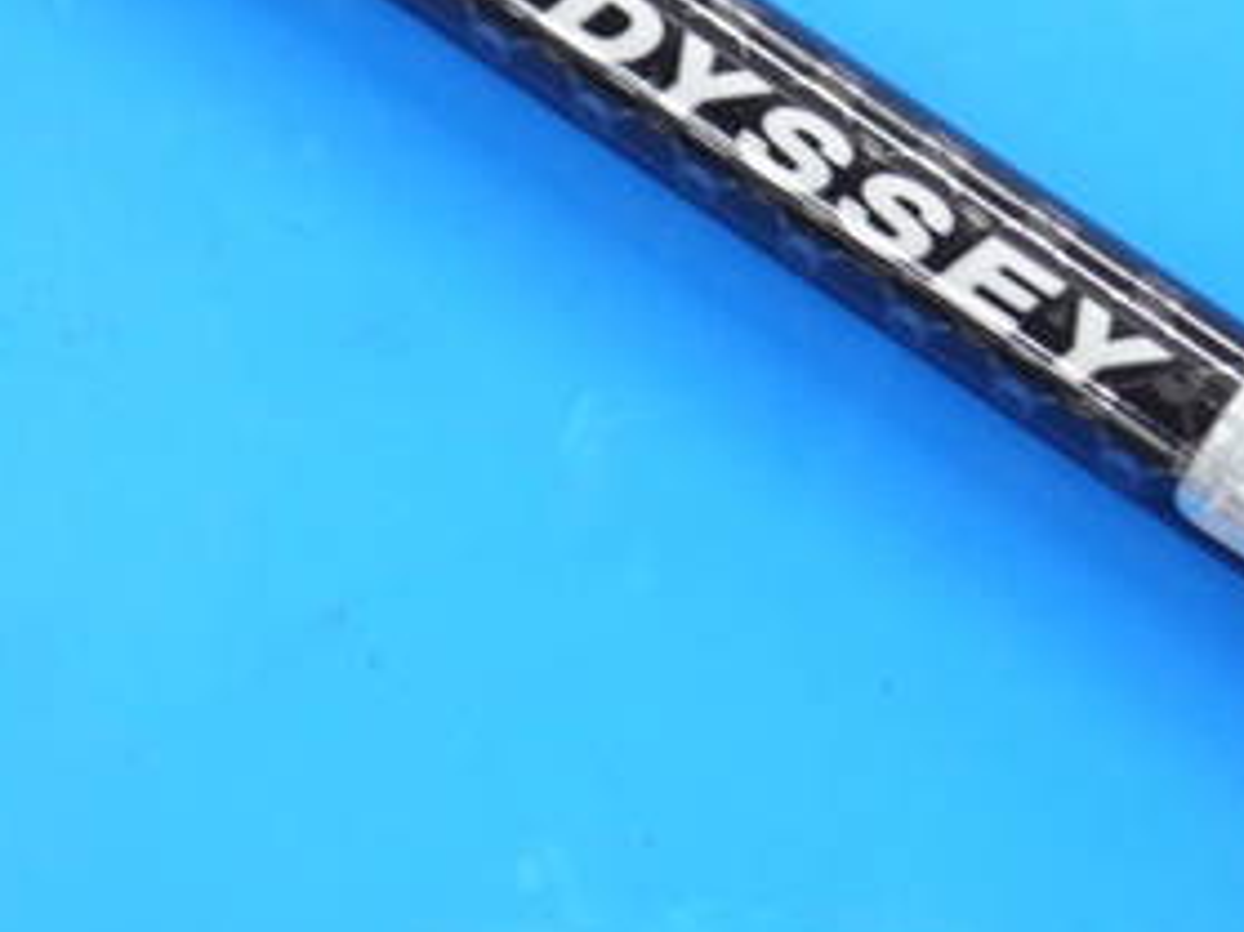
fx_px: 6933
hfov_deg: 10.2
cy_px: -9
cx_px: 446
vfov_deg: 7.7
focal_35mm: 193
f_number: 5.6
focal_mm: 42
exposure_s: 1/100
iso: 800
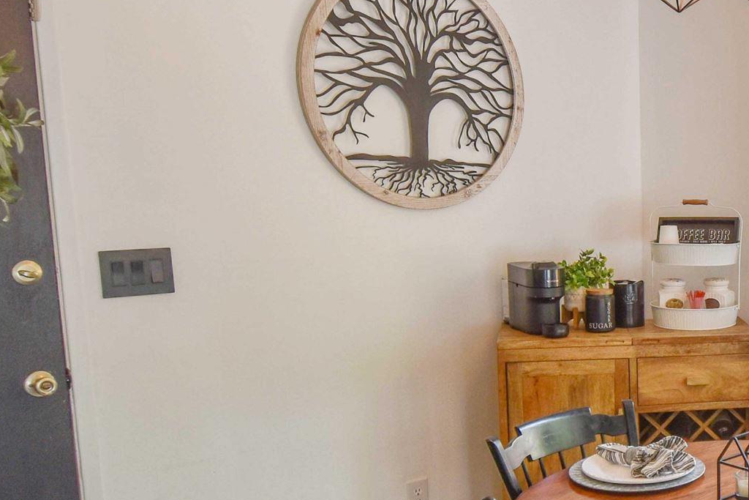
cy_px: 334
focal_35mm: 45
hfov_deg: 37.7
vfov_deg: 29.7
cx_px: 788
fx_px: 936
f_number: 4.5
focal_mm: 10
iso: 200
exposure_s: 1/60
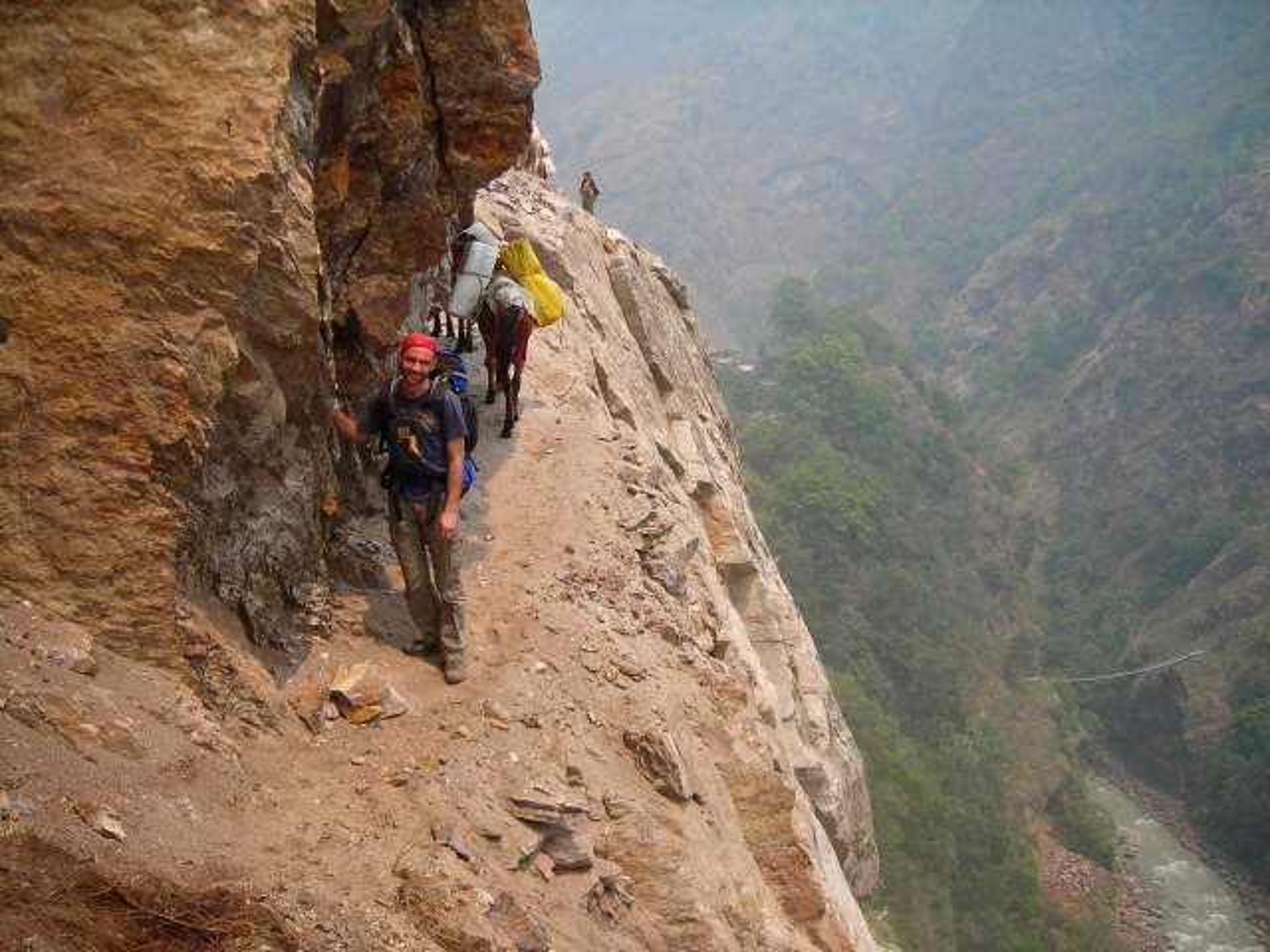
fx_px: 1394
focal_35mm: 38
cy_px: 476
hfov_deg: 49.0
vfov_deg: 37.7
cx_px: 635
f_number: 3.2
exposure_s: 1/360
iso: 50
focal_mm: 6.3
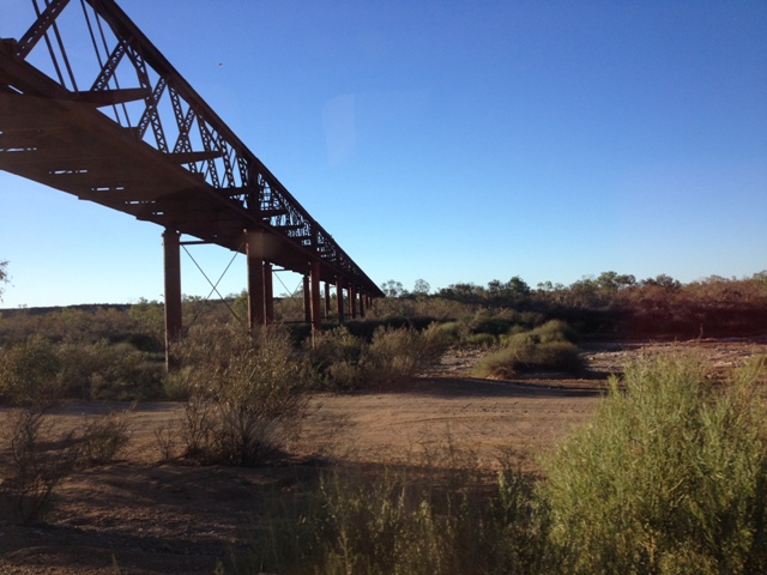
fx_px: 776
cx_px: 384
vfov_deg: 40.7
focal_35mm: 35
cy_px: 288
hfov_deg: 52.6
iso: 50
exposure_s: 1/531
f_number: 2.4
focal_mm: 4.28
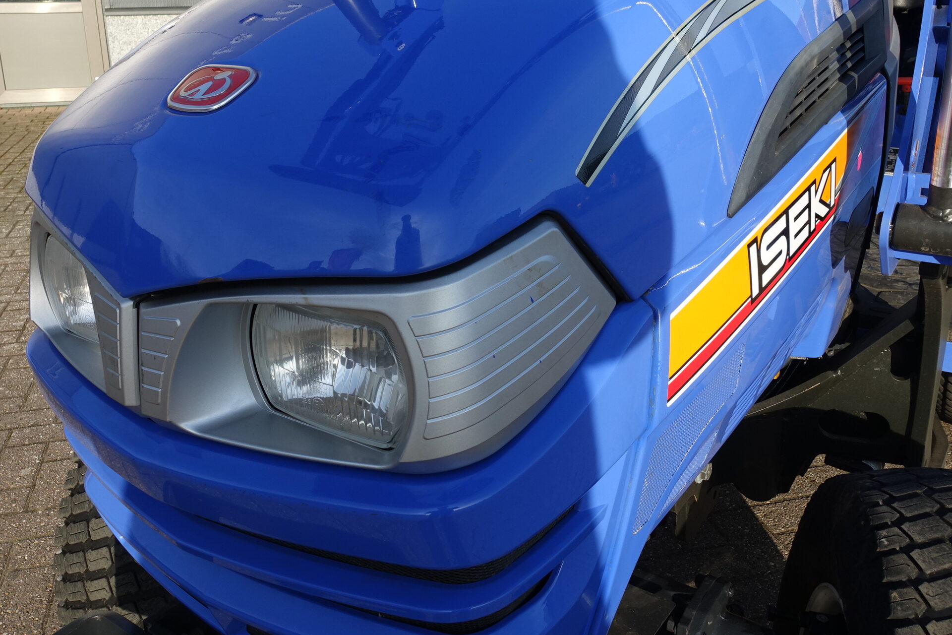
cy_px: 247
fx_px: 846
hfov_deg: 58.7
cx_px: 444
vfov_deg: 40.9
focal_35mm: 32
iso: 125
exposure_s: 1/320
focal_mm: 8.8
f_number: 5.6
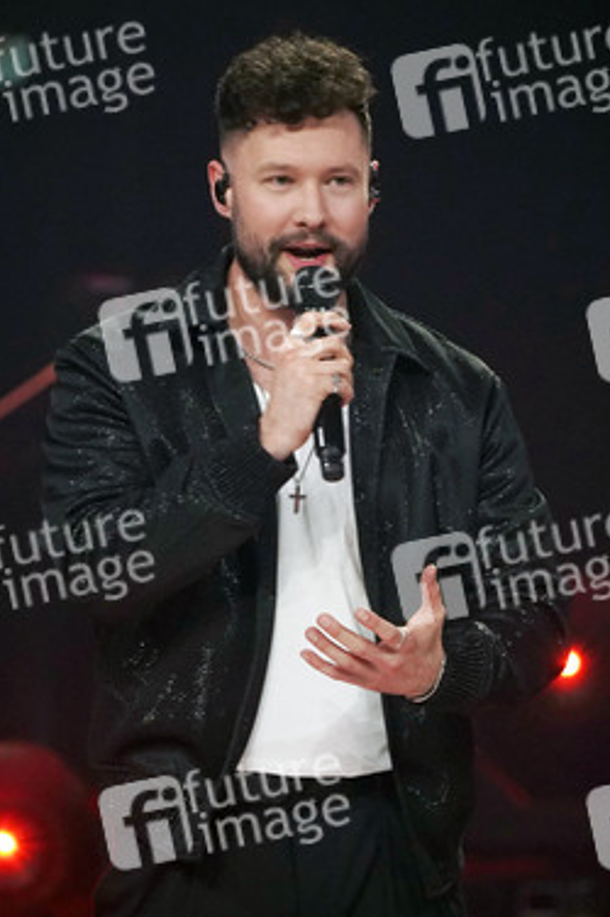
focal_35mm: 638
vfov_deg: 3.2
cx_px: 295
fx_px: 16245
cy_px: 446
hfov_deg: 2.2
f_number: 6.3
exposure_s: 1/160
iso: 4000
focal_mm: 600
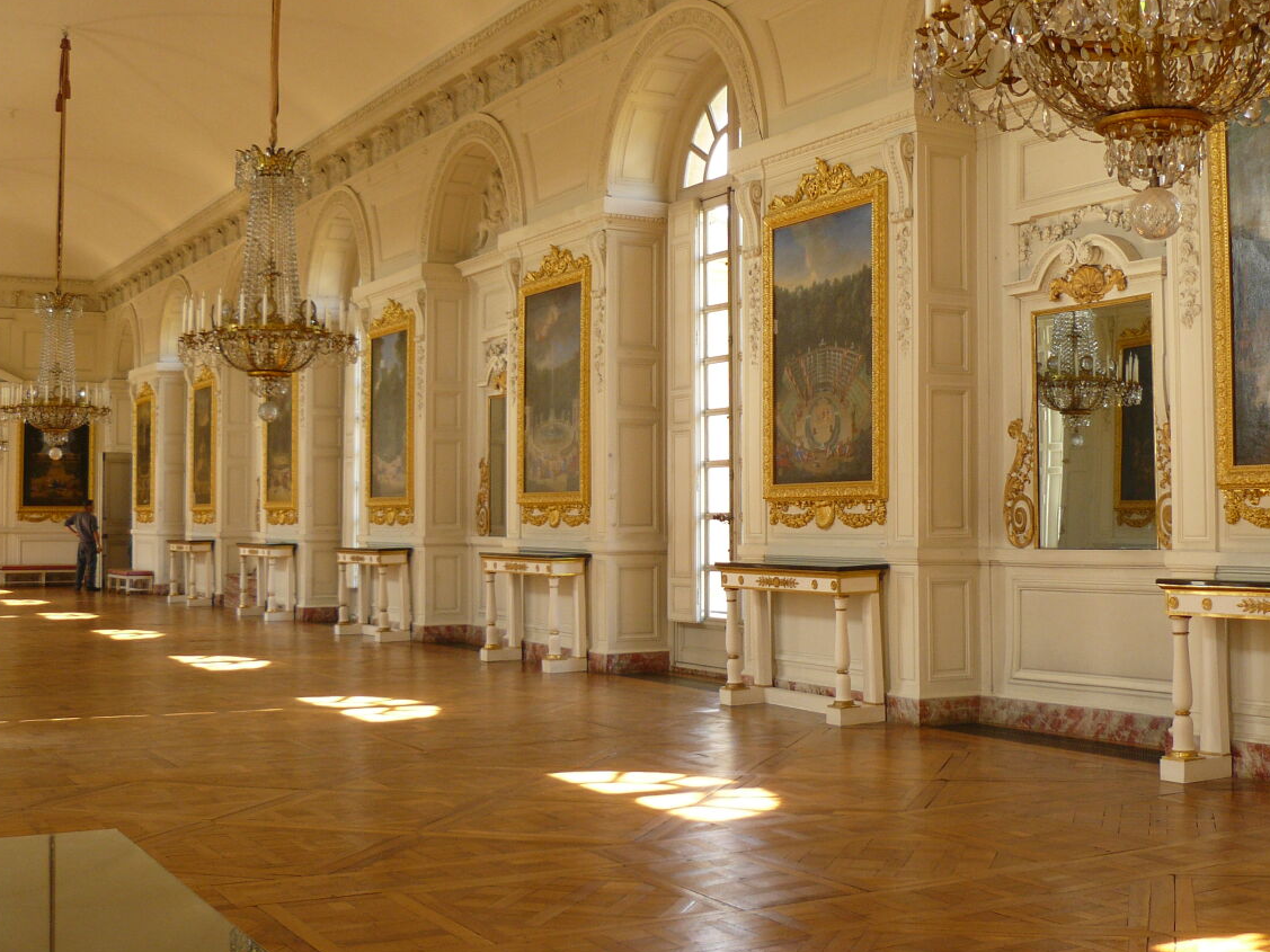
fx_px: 1687
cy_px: 430
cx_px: 761
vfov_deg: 31.5
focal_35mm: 46
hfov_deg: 41.1
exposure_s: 1/40
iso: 100
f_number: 2.8
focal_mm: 6
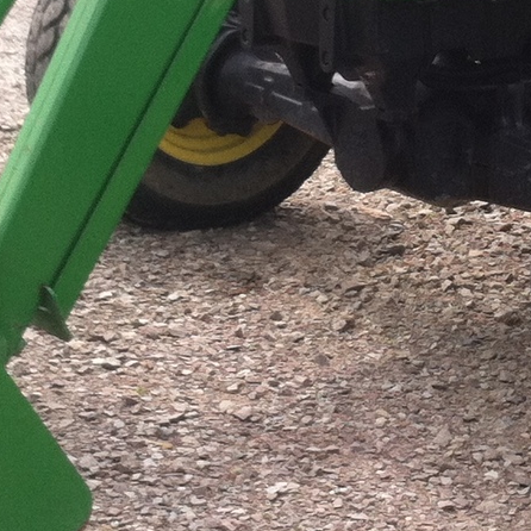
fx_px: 2464
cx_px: 413
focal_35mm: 142
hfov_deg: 12.3
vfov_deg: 12.2
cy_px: 7
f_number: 2.8
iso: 80
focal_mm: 3.85
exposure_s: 1/484
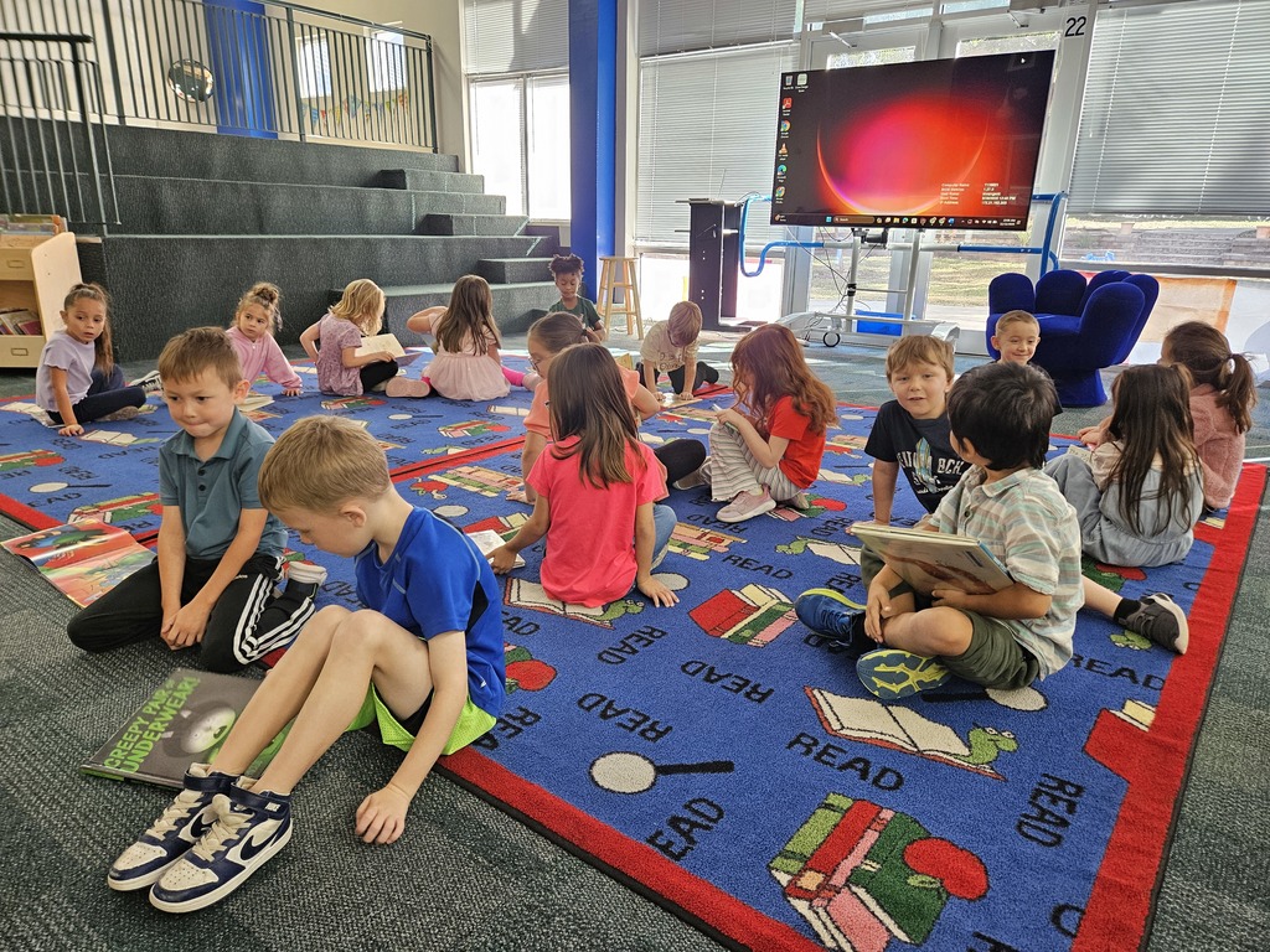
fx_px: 844
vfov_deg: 58.9
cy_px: 476
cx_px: 635
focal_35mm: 23
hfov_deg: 73.9
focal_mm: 5.4
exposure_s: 1/120
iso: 320
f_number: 1.8
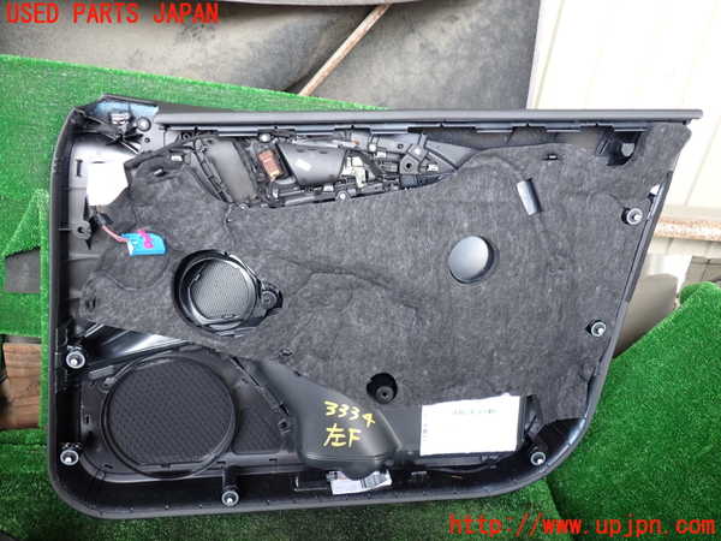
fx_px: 625
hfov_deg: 60.0
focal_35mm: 30
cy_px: 270
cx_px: 360
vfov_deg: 46.8
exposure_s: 1/60
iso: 160
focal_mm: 5.4
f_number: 2.3
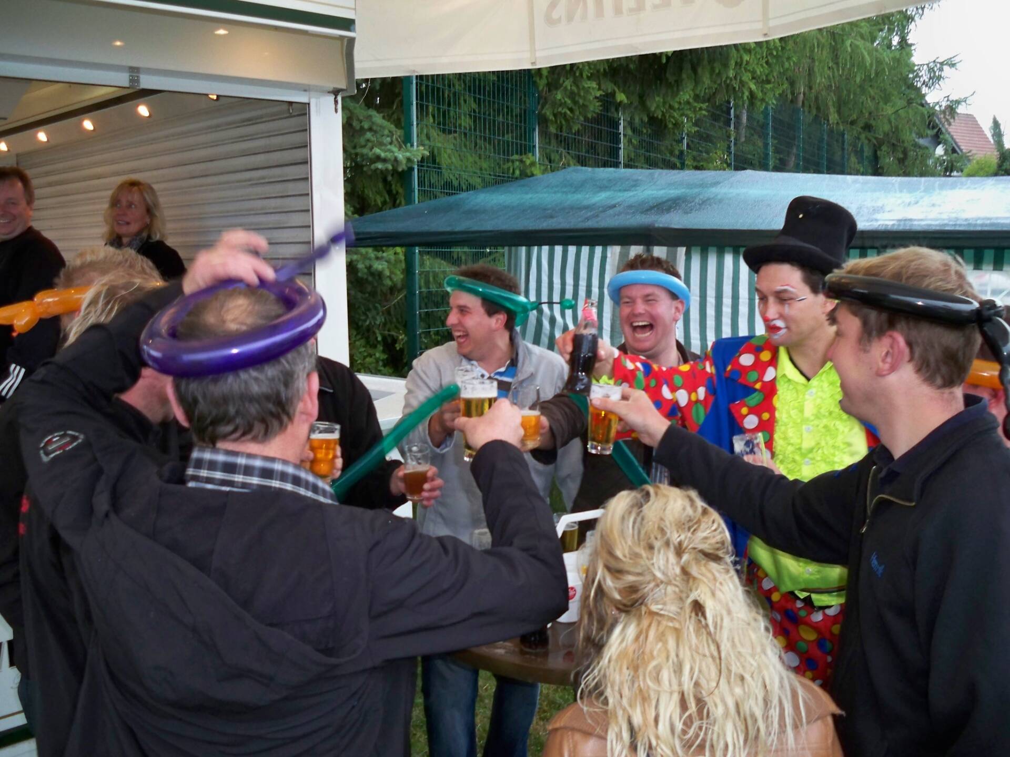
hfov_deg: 52.6
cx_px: 505
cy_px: 378
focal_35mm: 35
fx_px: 1021
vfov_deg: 40.7
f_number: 3.1
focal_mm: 6.3
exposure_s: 1/60
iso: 250
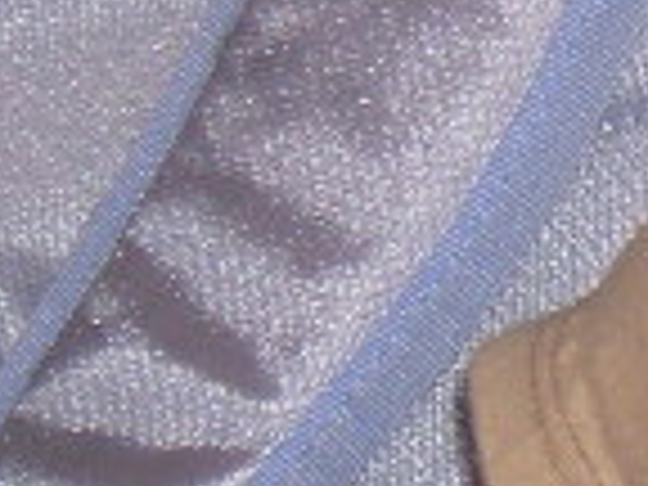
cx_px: 1660
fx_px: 13946
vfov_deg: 2.0
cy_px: -738
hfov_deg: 2.6
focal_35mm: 745
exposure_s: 1/60
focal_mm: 17.1
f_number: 4.7
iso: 114
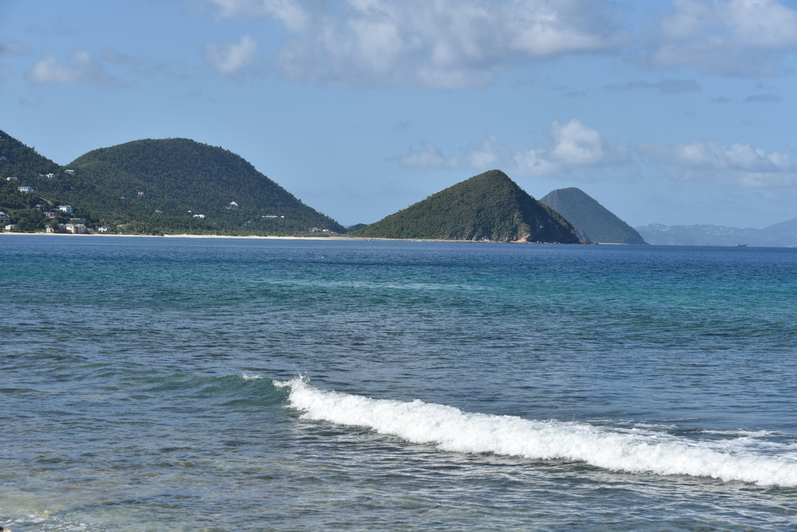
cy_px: 266
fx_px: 1993
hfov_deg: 22.6
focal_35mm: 90
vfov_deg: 15.2
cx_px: 398
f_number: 10
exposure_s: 1/400
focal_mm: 90
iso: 100
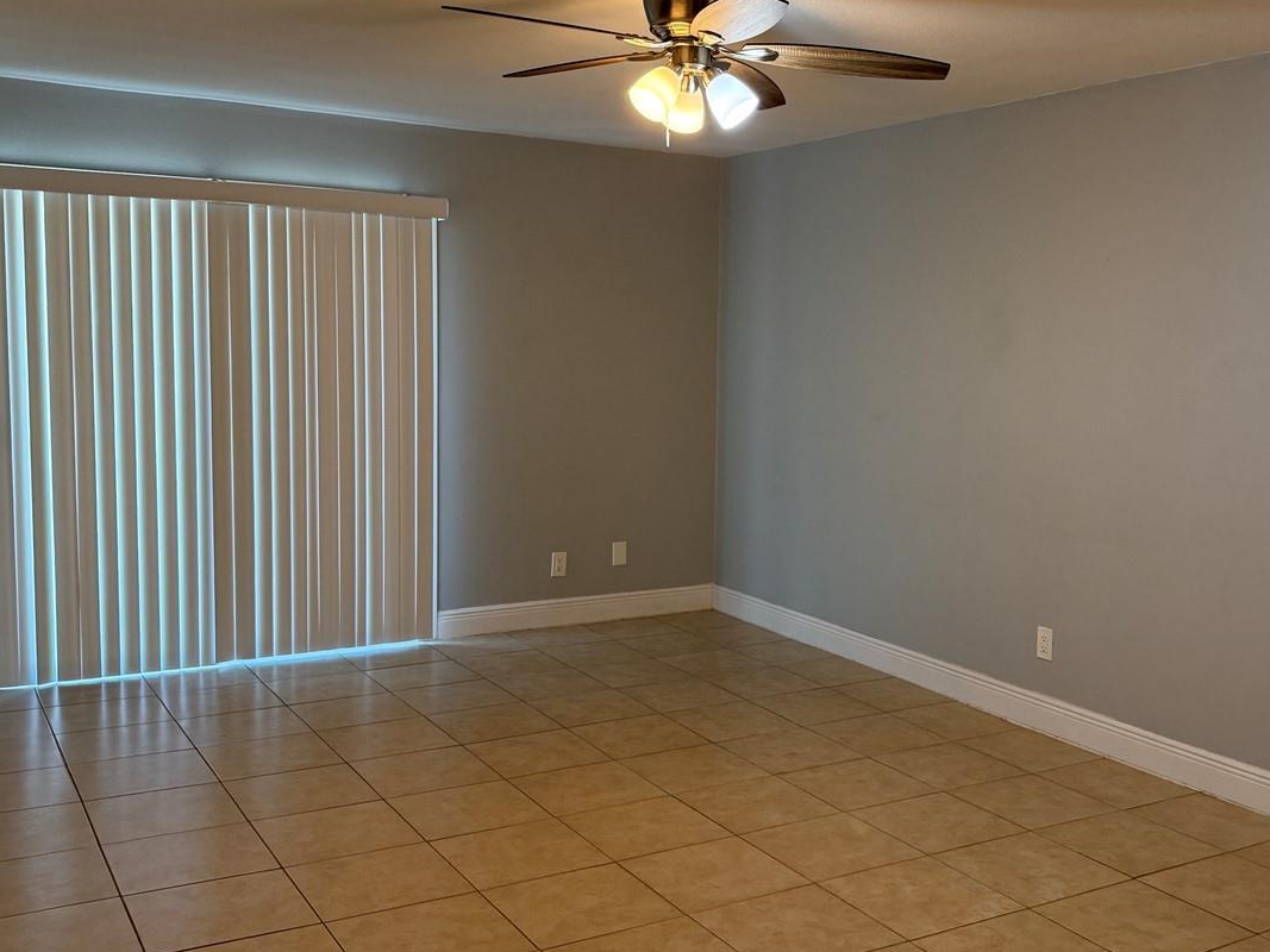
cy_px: 451
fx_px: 1321
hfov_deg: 51.1
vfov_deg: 39.6
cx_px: 757
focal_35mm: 36
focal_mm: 6.76
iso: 200
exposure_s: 1/120
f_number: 1.78
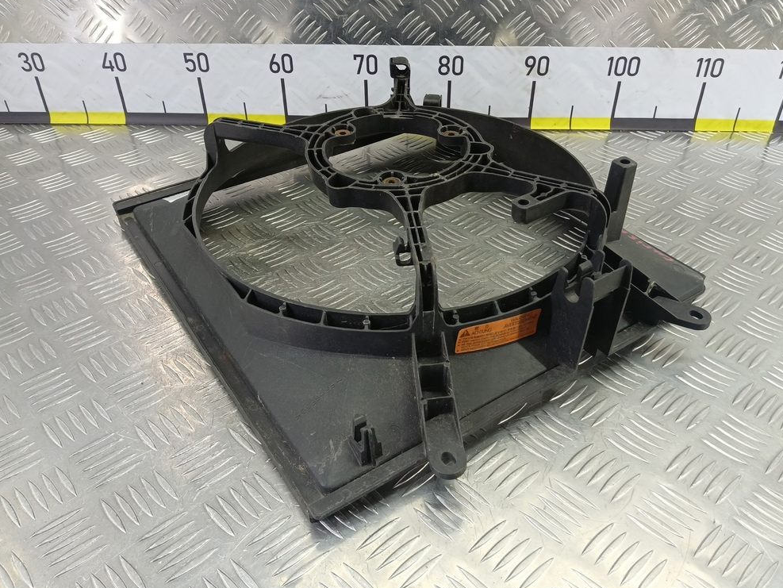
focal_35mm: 28
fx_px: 634
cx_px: 405
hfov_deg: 63.4
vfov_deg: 49.8
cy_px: 294
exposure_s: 1/50
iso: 183
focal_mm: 4.11
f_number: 1.6
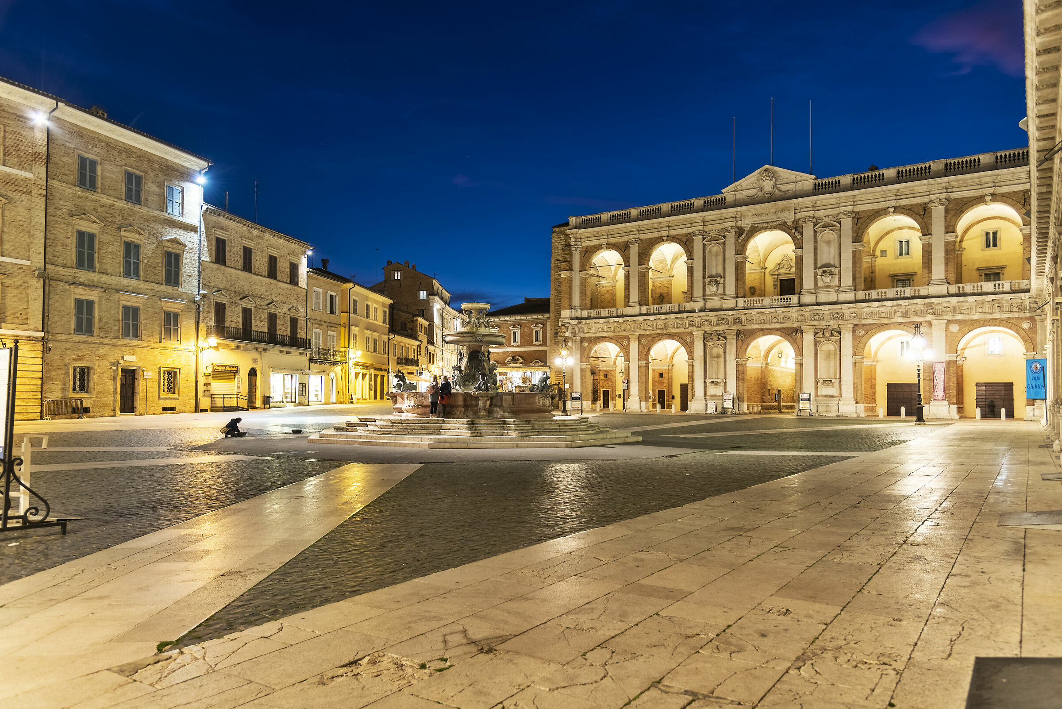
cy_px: 354
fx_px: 708
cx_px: 531
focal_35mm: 24
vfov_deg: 53.2
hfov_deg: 73.7
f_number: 4
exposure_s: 1/8
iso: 160
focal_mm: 24
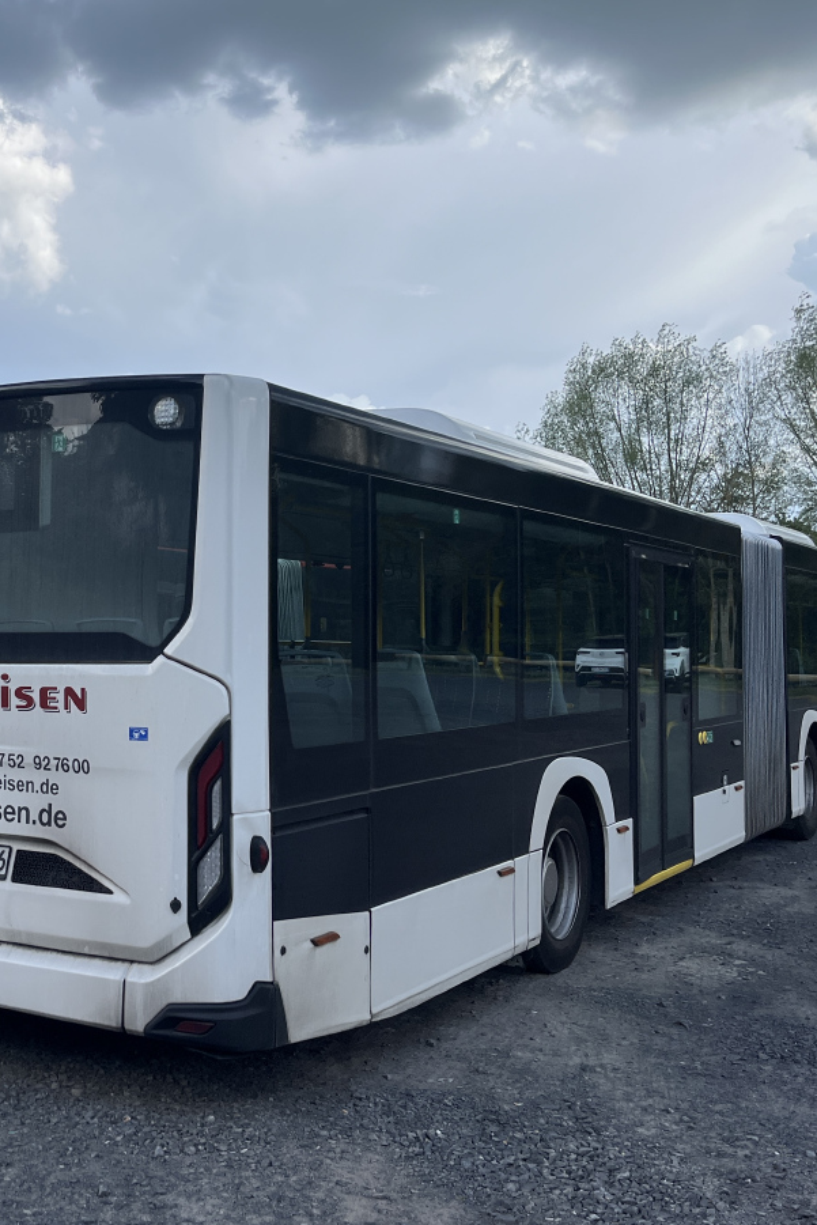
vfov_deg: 49.5
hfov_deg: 33.3
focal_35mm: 39
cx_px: 173
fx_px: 1327
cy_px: 592
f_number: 1.6
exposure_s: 1/2179
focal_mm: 5.1
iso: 50
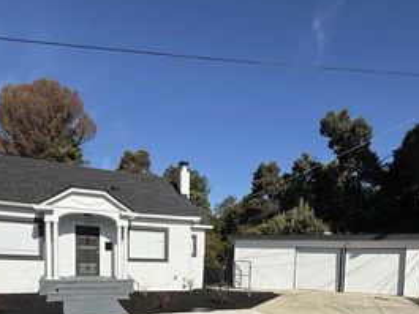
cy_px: 282
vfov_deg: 46.4
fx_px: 327
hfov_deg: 65.1
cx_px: 236
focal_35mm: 27
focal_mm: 2.22
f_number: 2.2
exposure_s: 1/5155
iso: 50
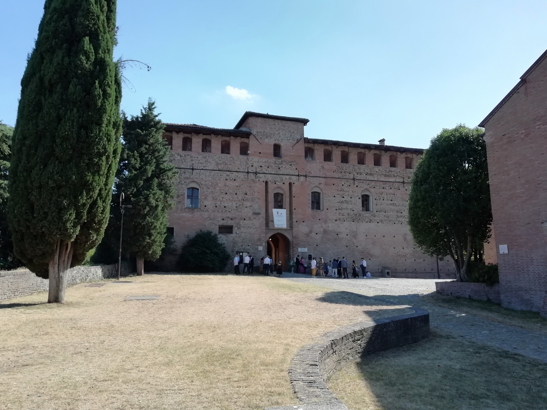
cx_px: 274
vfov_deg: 53.1
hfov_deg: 67.3
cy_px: 205
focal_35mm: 26
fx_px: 411
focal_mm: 3.46
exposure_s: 1/716
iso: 50
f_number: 2.2
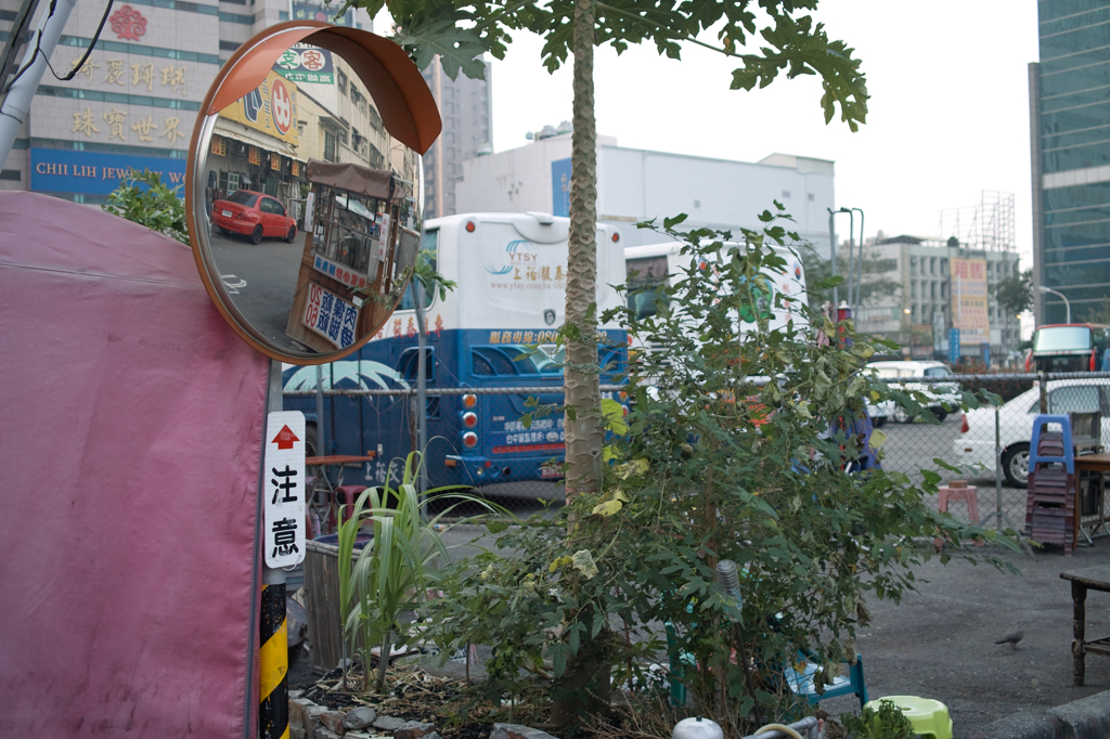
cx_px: 555
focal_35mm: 41
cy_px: 370
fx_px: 1264
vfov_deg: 32.6
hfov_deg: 47.4
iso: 100
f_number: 2.8
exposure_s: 1/80
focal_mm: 24.2
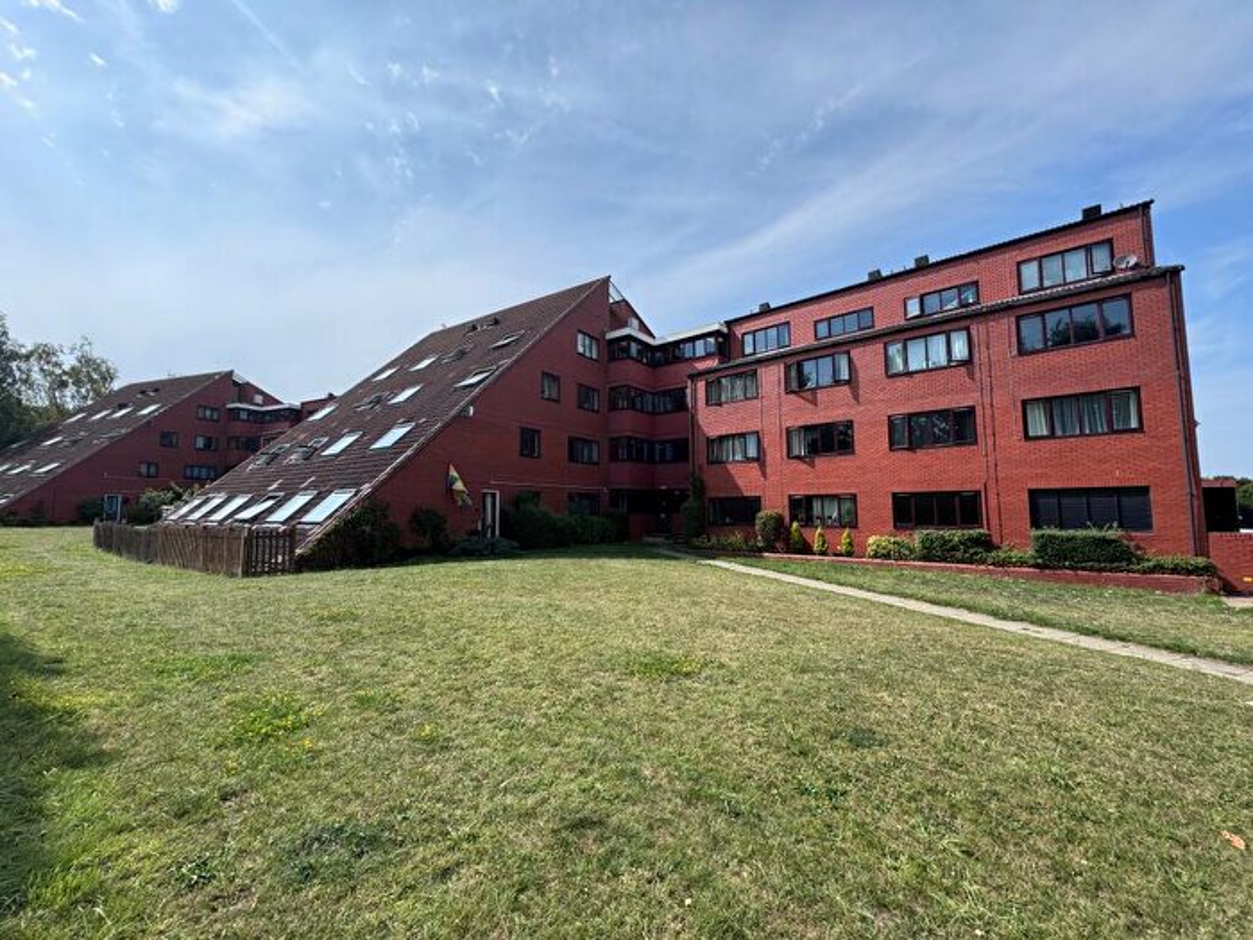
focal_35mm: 14
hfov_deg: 102.1
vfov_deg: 85.7
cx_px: 626
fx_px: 507
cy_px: 470
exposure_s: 1/1160
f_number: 2.2
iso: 40
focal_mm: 2.22
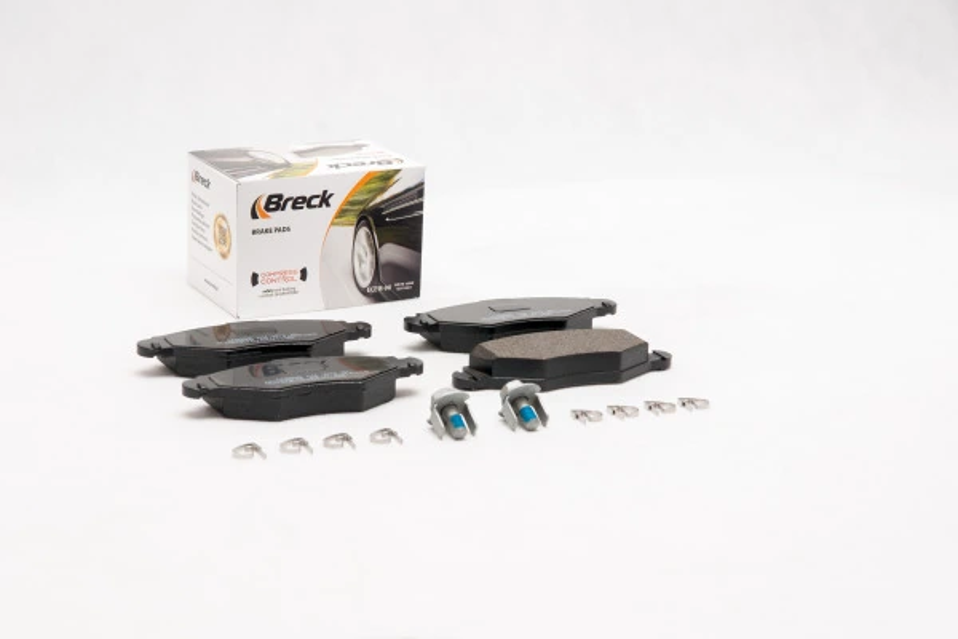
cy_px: 320
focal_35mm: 90
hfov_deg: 22.6
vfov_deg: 15.2
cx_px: 479
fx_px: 2395
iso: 100
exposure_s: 1/200
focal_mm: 60
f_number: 11
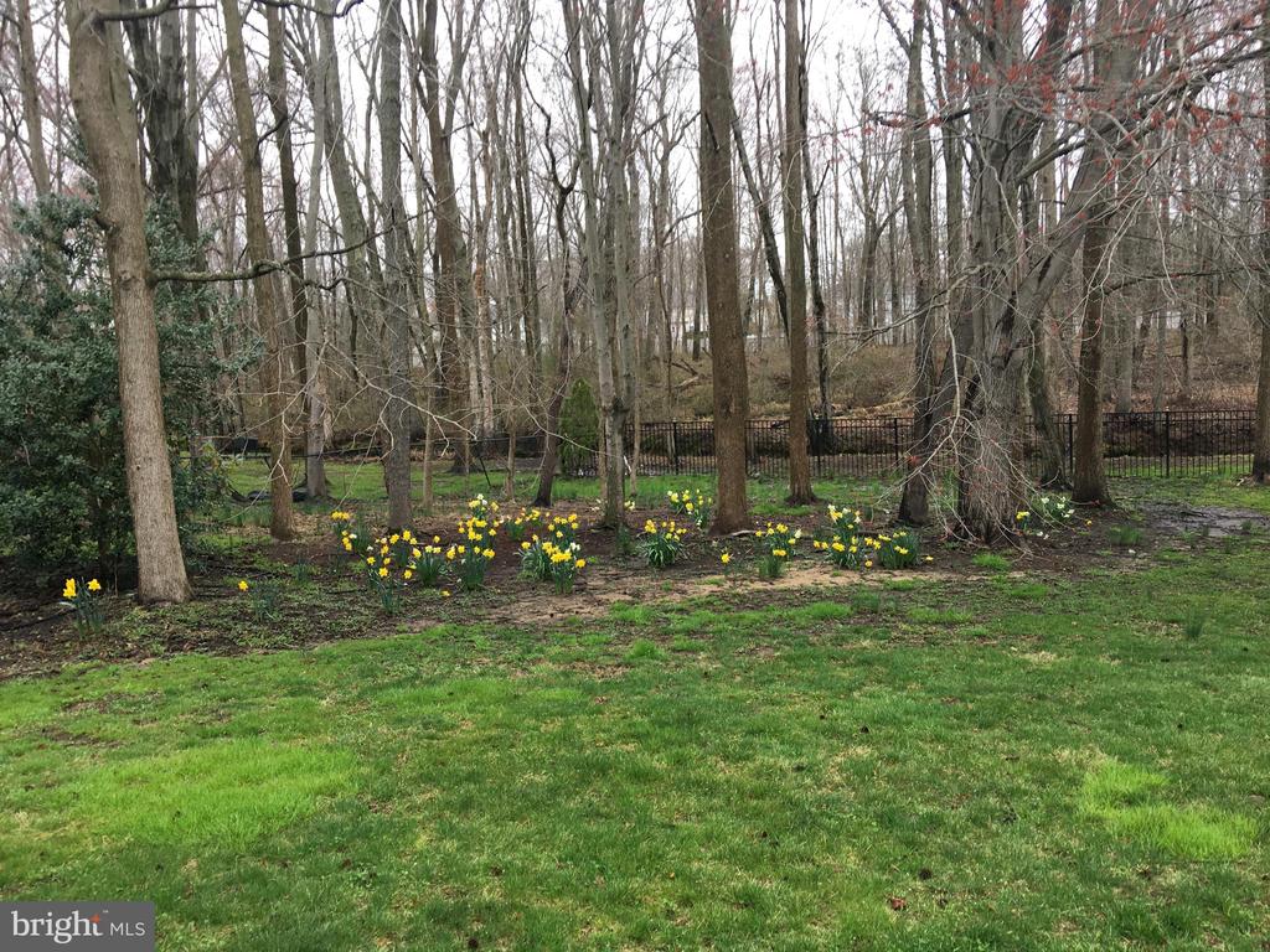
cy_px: 476
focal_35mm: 29
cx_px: 635
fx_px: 1064
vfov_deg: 48.2
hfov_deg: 61.7
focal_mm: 4.15
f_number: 2.2
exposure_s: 1/60
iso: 32
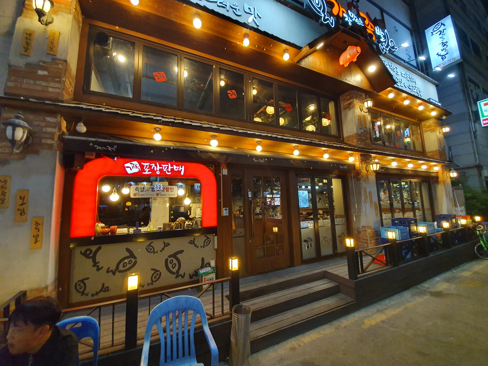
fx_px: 183
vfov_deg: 89.9
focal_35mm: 13
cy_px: 183
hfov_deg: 106.2
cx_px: 244
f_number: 2.2
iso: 320
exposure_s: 1/60
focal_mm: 1.8
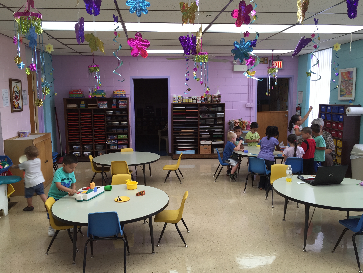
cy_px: 136
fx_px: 304
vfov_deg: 48.2
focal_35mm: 29
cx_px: 182
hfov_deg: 61.7
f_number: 2.2
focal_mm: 4.15
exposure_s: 1/32
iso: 32
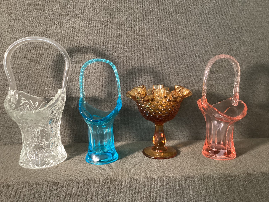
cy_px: 101
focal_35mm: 31
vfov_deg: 45.4
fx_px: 241
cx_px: 134
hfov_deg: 58.3
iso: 400
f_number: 2.4
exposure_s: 1/30
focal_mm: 3.3
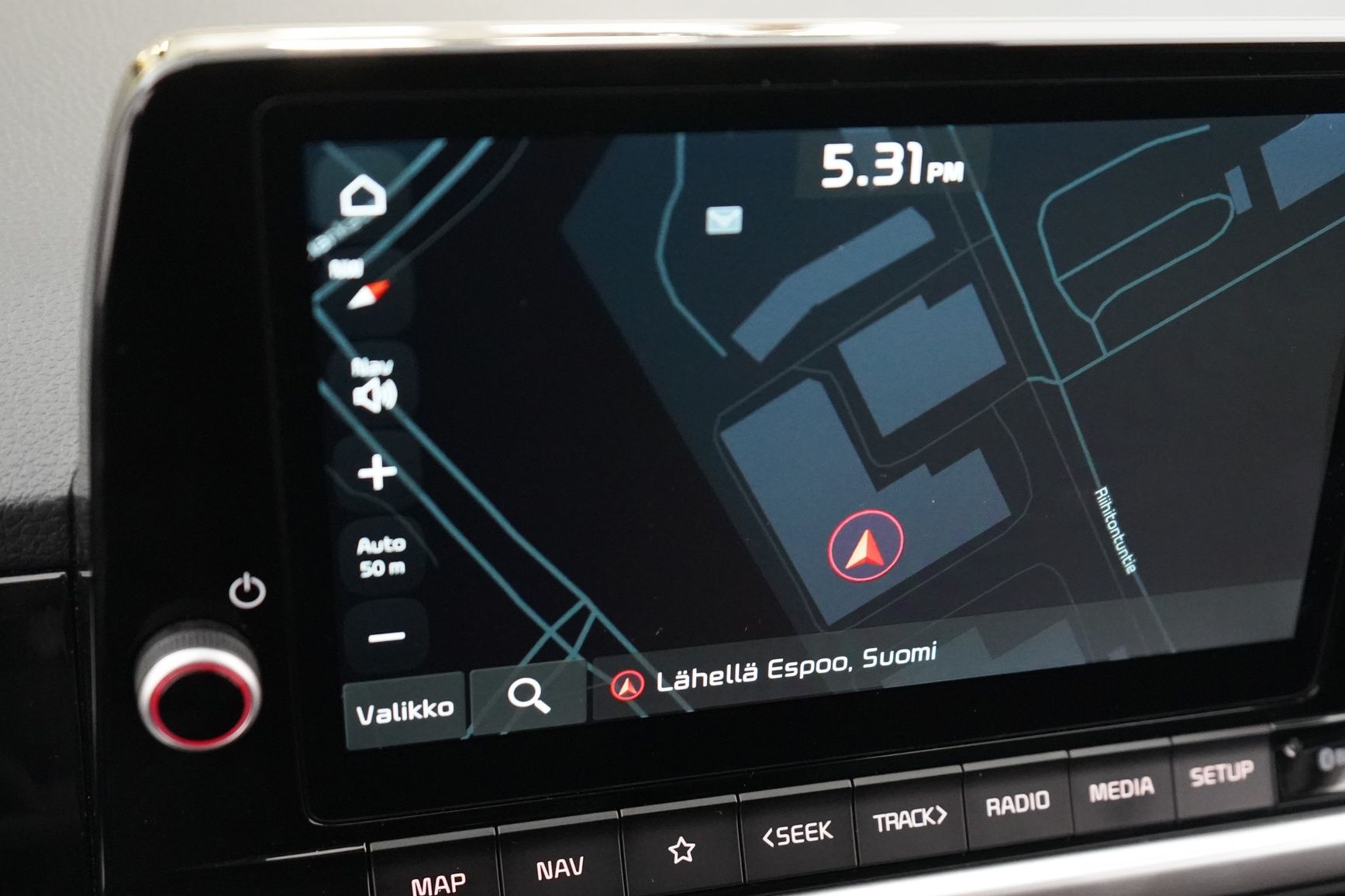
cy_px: 638
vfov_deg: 27.3
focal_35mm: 49
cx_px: 815
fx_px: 1831
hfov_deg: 40.1
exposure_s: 1/60
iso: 10000
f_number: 4
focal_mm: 34
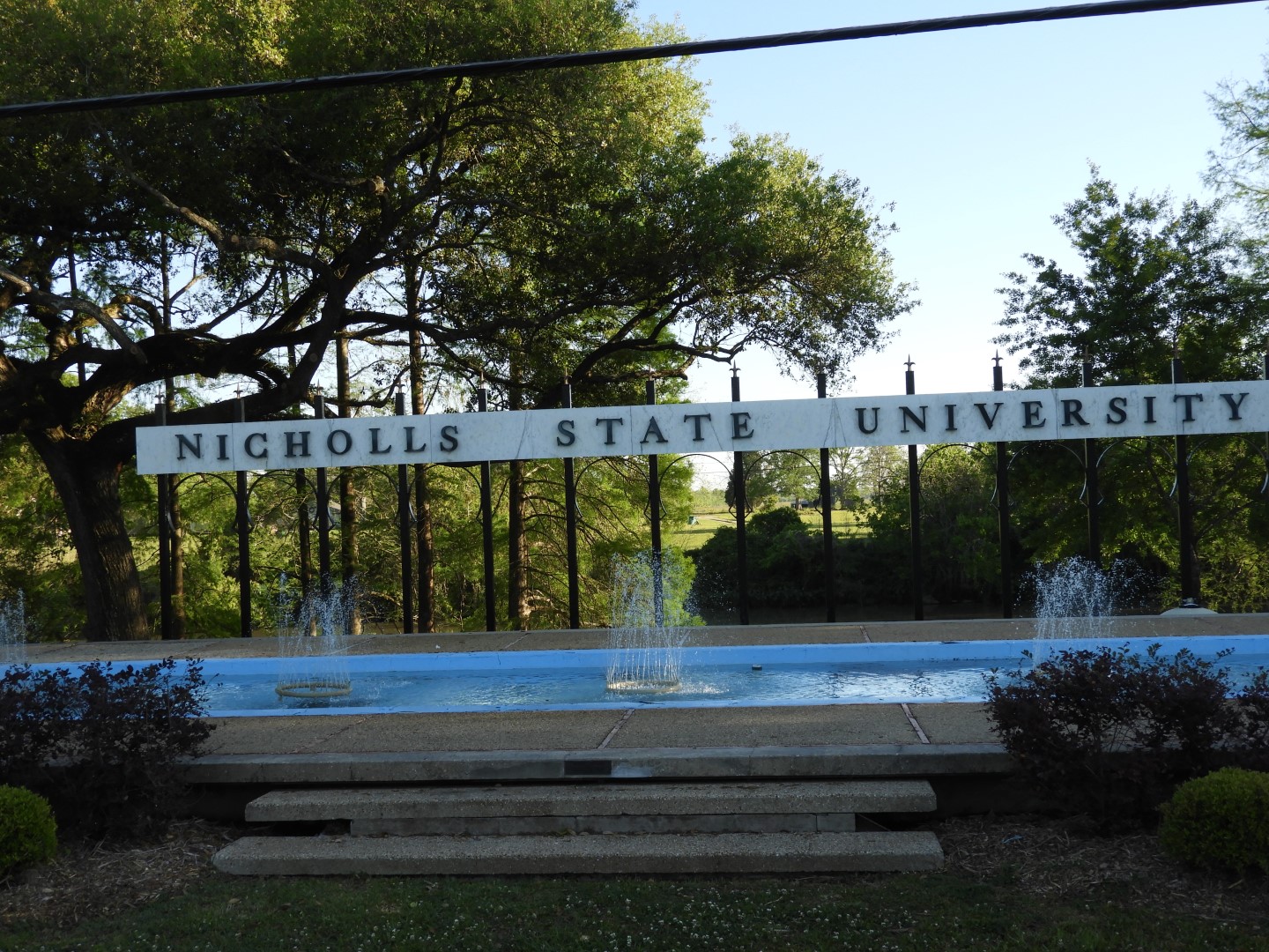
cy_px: 476
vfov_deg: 36.0
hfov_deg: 46.8
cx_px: 634
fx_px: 1466
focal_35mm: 40
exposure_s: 1/320
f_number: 3.8
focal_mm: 7.2
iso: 100
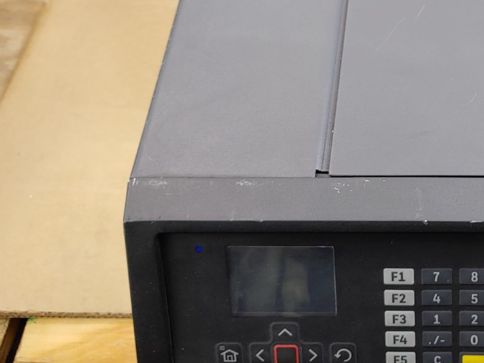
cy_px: 75
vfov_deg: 25.6
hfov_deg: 32.1
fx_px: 783
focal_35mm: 56
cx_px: 466
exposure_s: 1/60
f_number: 1.8
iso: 50
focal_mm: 4.36
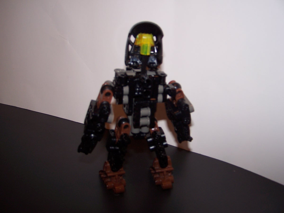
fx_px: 312
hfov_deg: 49.0
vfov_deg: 37.7
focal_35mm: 38
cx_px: 142
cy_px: 106
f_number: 2.8
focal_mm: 6.3
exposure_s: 1/60
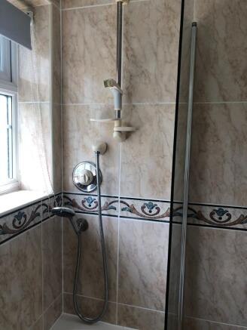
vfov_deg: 63.4
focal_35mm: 28
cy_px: 165
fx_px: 266
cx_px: 124
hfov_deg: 49.8
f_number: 1.8
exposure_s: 1/100
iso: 25
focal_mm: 4
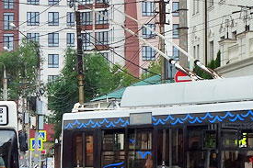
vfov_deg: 7.1
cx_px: 211
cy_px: -24
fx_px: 1348
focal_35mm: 192
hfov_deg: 10.7
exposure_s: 1/500
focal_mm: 16.39
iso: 125
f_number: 4.5
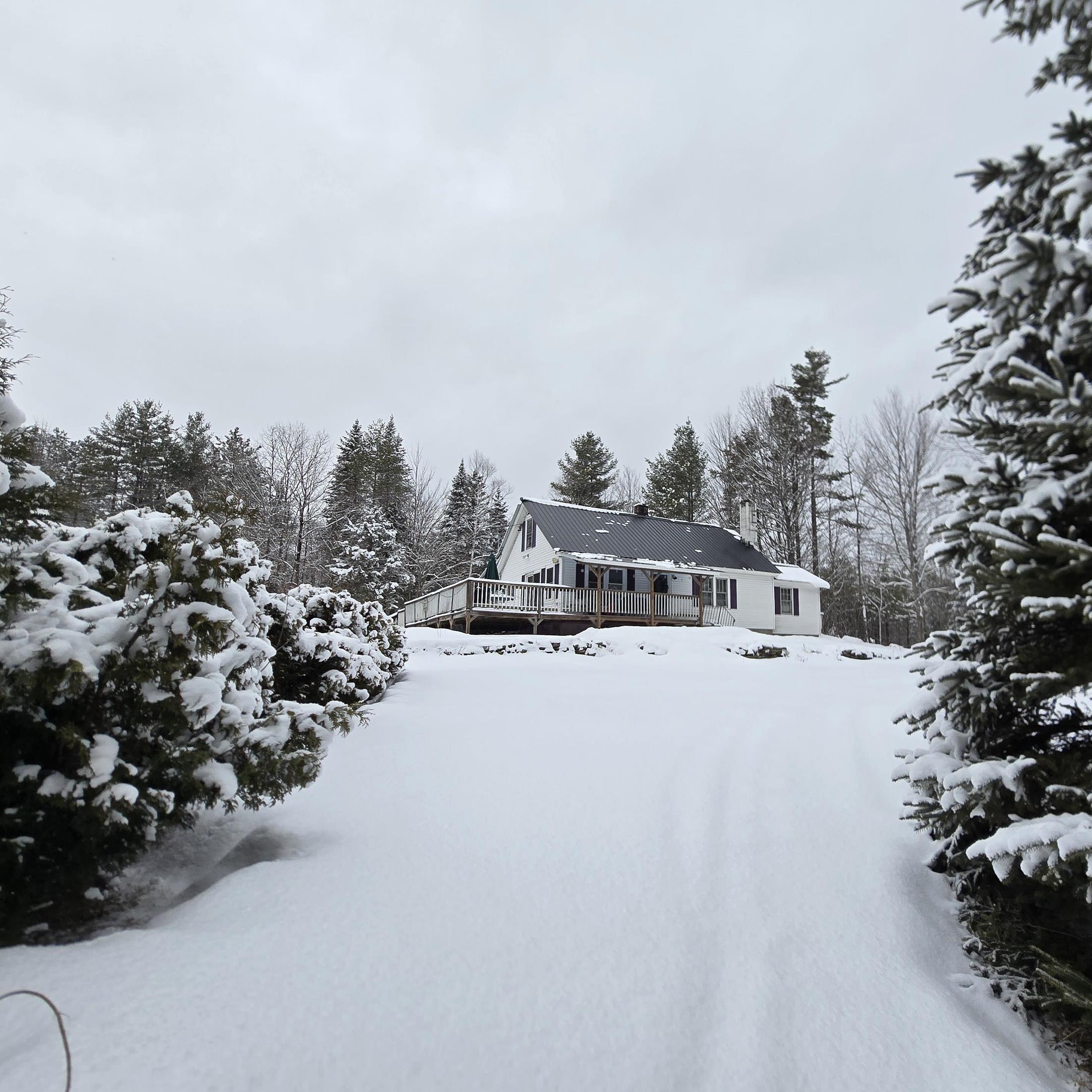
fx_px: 571
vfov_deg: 87.4
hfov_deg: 85.6
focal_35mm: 16
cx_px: 686
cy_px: 562
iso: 50
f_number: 2.2
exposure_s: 1/566
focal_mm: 2.2
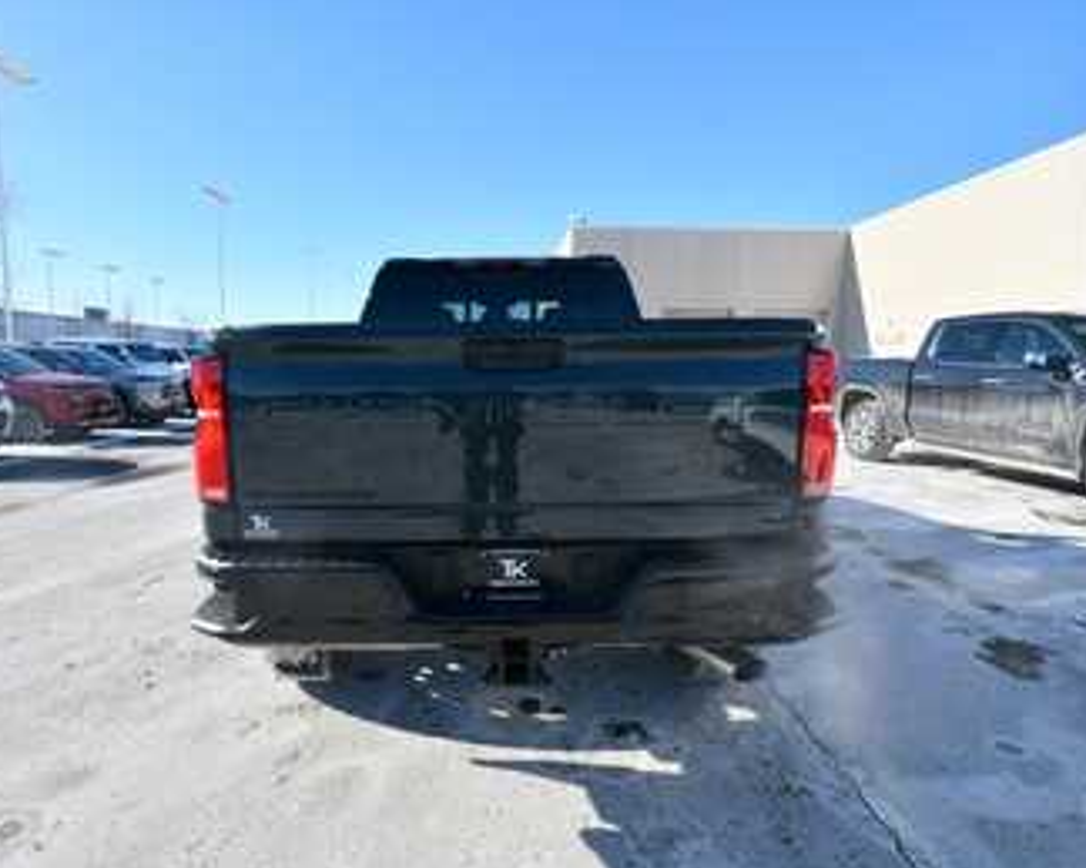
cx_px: 486
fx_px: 707
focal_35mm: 22
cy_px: 441
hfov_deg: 74.8
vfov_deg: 63.1
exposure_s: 1/250
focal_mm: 13
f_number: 8
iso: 100
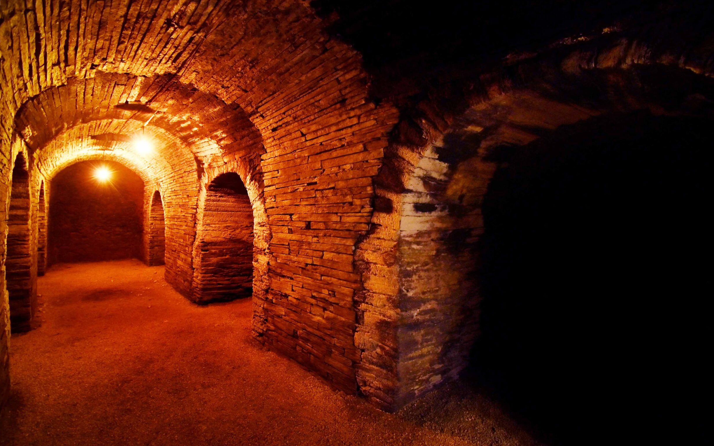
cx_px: 349
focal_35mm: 16
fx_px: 311
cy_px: 218
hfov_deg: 97.8
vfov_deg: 71.3
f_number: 3.5
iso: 1000
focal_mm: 10
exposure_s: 1/2
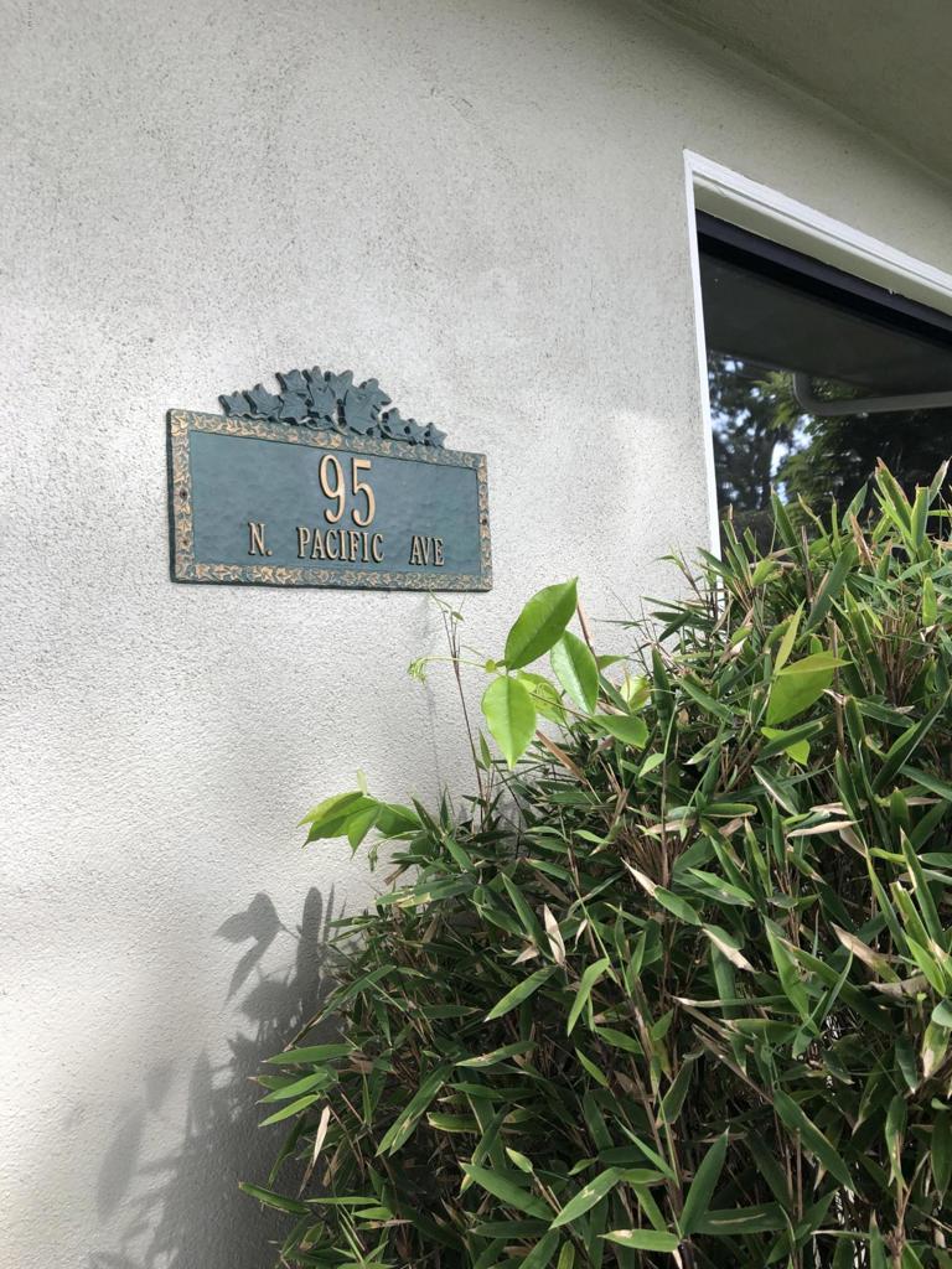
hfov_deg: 49.7
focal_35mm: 28
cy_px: 634
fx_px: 1027
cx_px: 476
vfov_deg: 63.4
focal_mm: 3.99
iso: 20
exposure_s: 1/217
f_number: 1.8
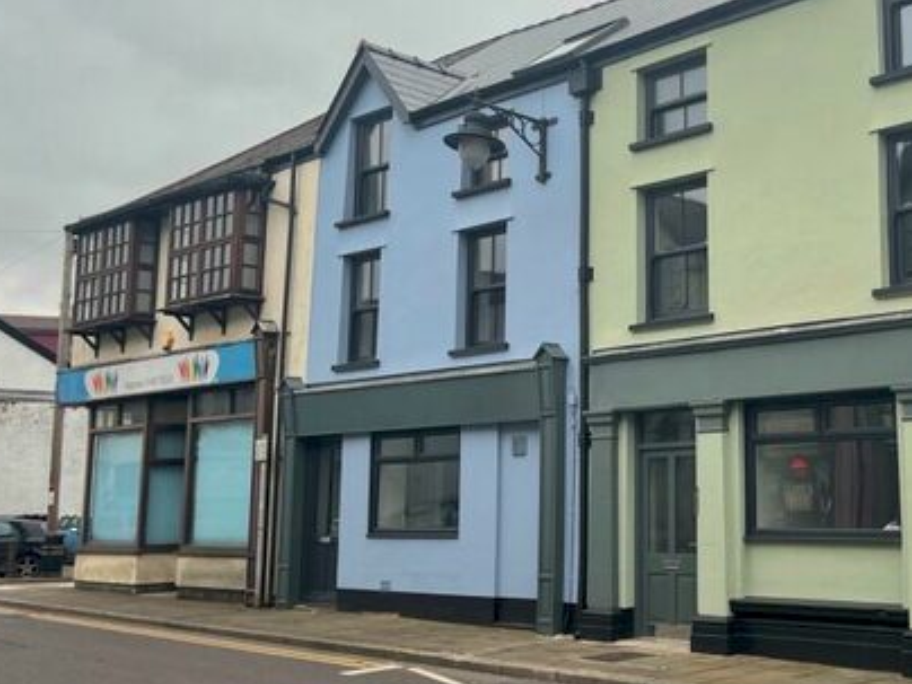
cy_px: 301
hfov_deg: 40.0
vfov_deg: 32.1
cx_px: 758
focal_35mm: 45
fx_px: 1186
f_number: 1.6
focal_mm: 5.1
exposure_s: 1/422
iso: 32
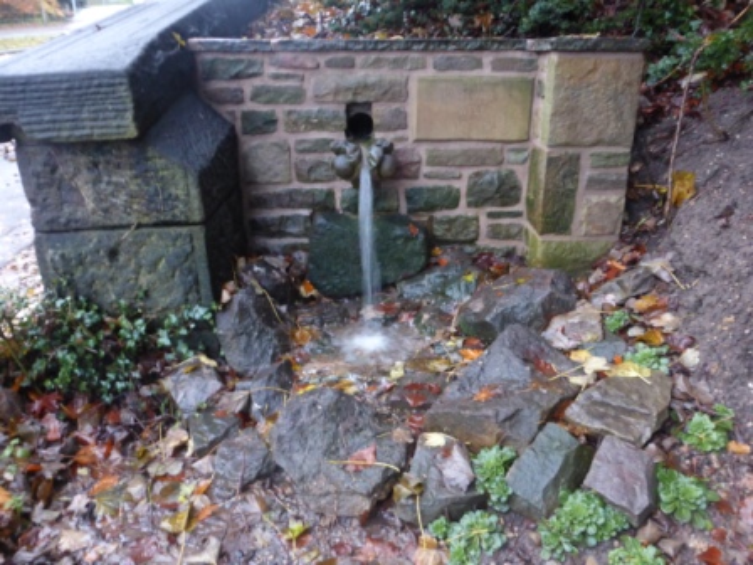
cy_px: 282
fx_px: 587
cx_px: 376
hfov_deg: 65.3
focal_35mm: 27
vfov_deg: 51.4
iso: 400
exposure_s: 1/5
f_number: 3.4
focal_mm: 4.8
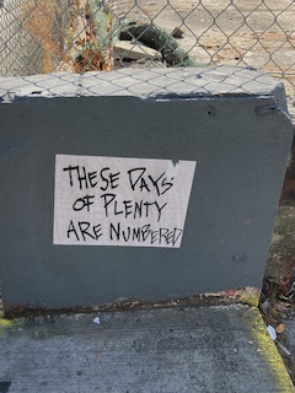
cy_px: 161
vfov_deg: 52.3
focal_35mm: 35
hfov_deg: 40.6
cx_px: 125
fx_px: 398
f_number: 1.8
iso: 20
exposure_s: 1/771
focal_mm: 3.99
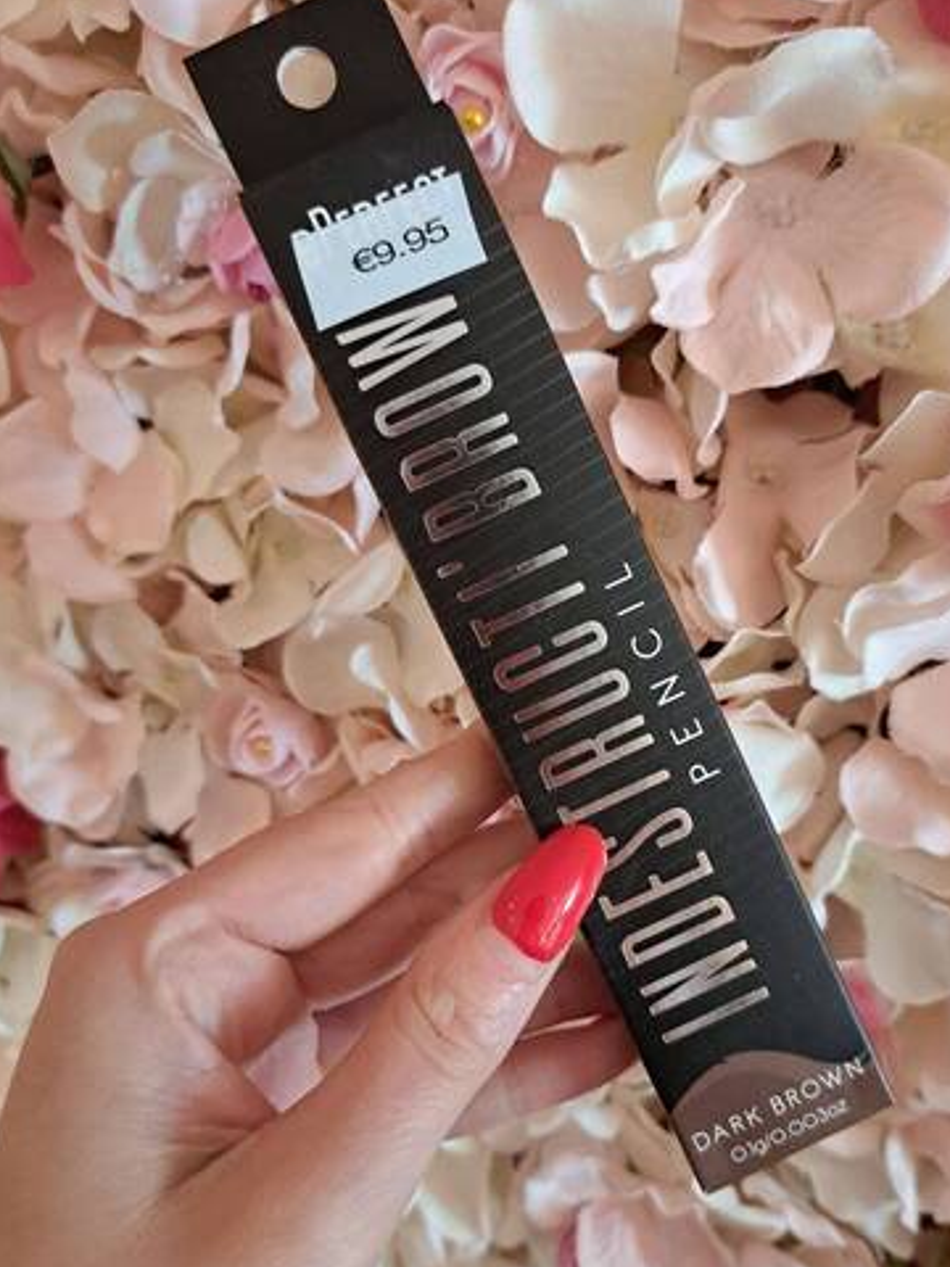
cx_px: 541
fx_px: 1098
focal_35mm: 30
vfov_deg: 60.0
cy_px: 634
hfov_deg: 46.7
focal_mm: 5.23
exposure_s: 1/50
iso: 500
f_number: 1.8
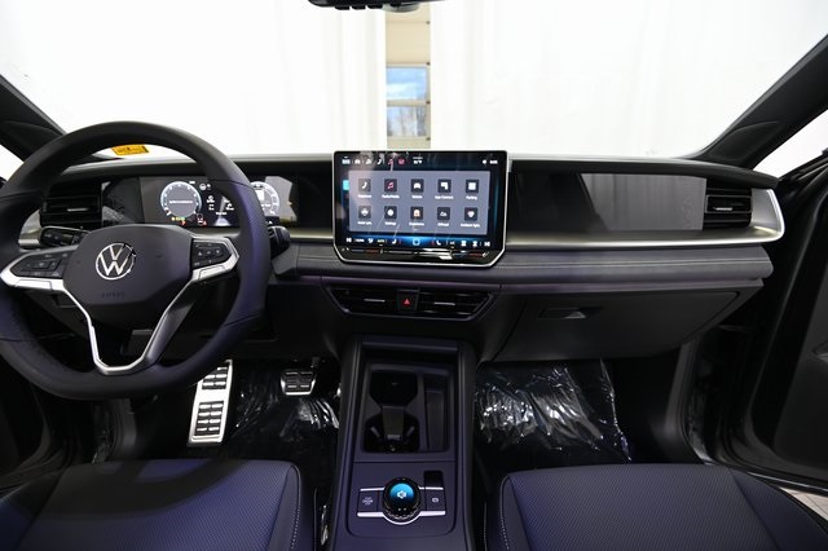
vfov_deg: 73.7
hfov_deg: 96.8
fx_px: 368
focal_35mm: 16
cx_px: 414
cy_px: 276
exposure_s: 1/30
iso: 640
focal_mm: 16
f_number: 4.5
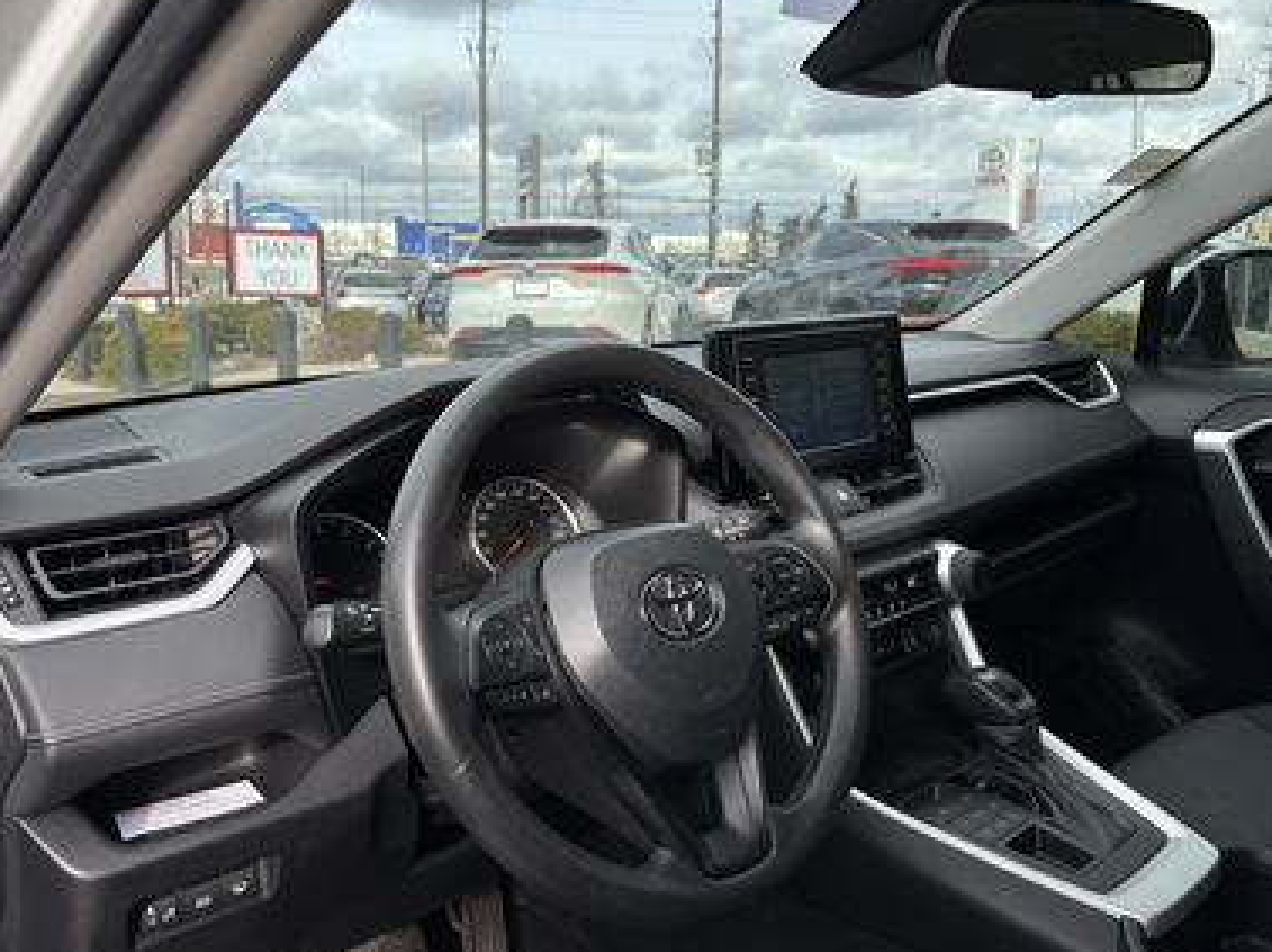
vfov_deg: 48.1
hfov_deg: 61.7
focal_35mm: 29
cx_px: 597
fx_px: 1065
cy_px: 454
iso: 50
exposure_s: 1/880
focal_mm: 5.96
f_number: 1.6
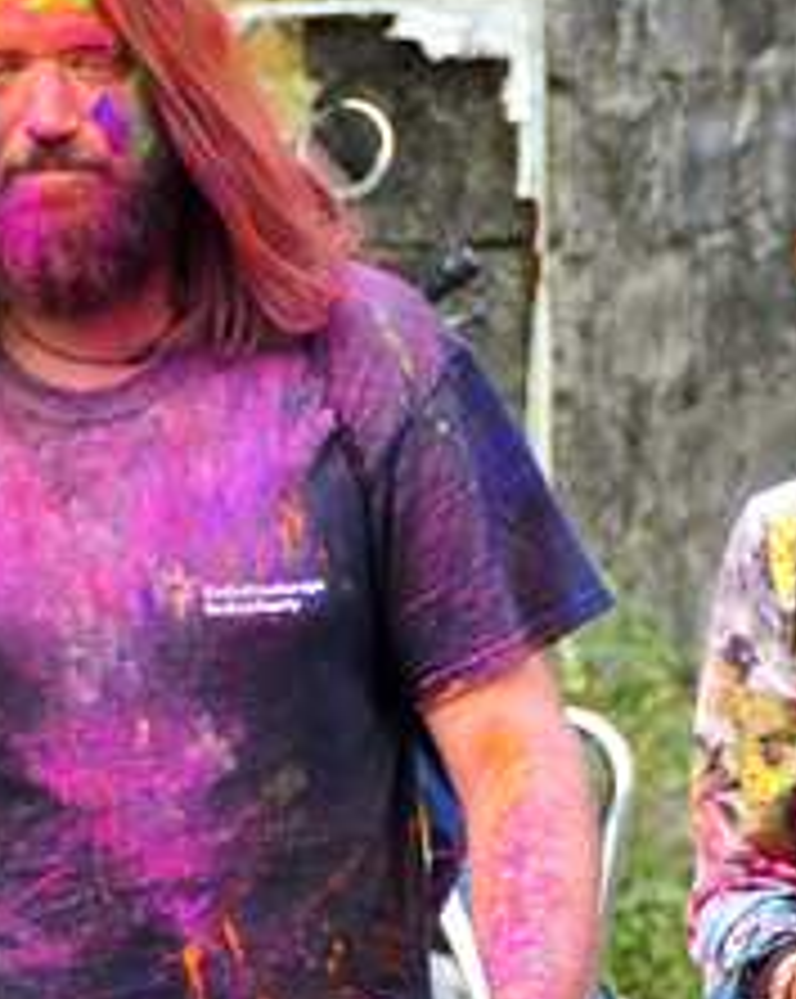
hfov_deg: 2.9
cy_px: 562
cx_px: 472
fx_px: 15719
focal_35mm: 533
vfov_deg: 3.6
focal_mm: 105
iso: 1000
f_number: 5.6
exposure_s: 1/160
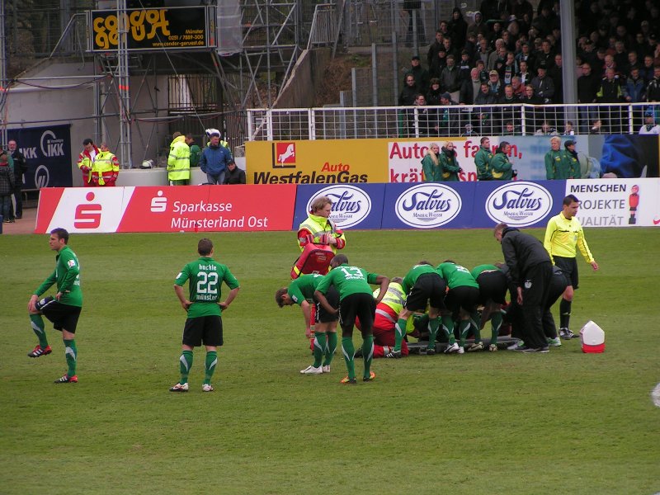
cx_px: 330
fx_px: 4500
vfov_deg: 6.3
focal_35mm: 236
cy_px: 248
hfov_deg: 8.4
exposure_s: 1/320
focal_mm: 36.1
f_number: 3.5
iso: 50
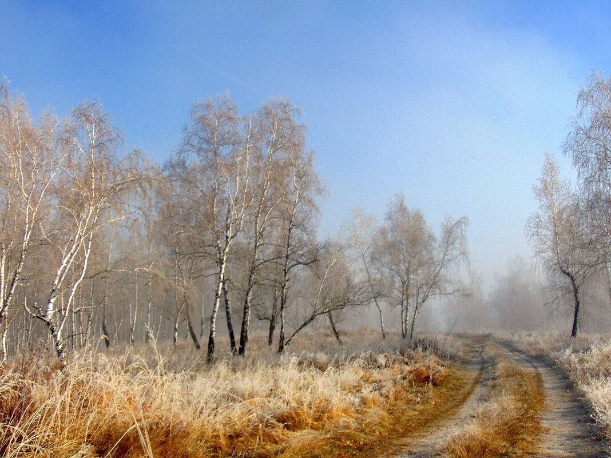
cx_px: 306
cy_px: 229
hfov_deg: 44.8
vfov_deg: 34.3
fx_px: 741
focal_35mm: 42
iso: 80
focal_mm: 7.6
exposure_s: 1/250
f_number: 8.7
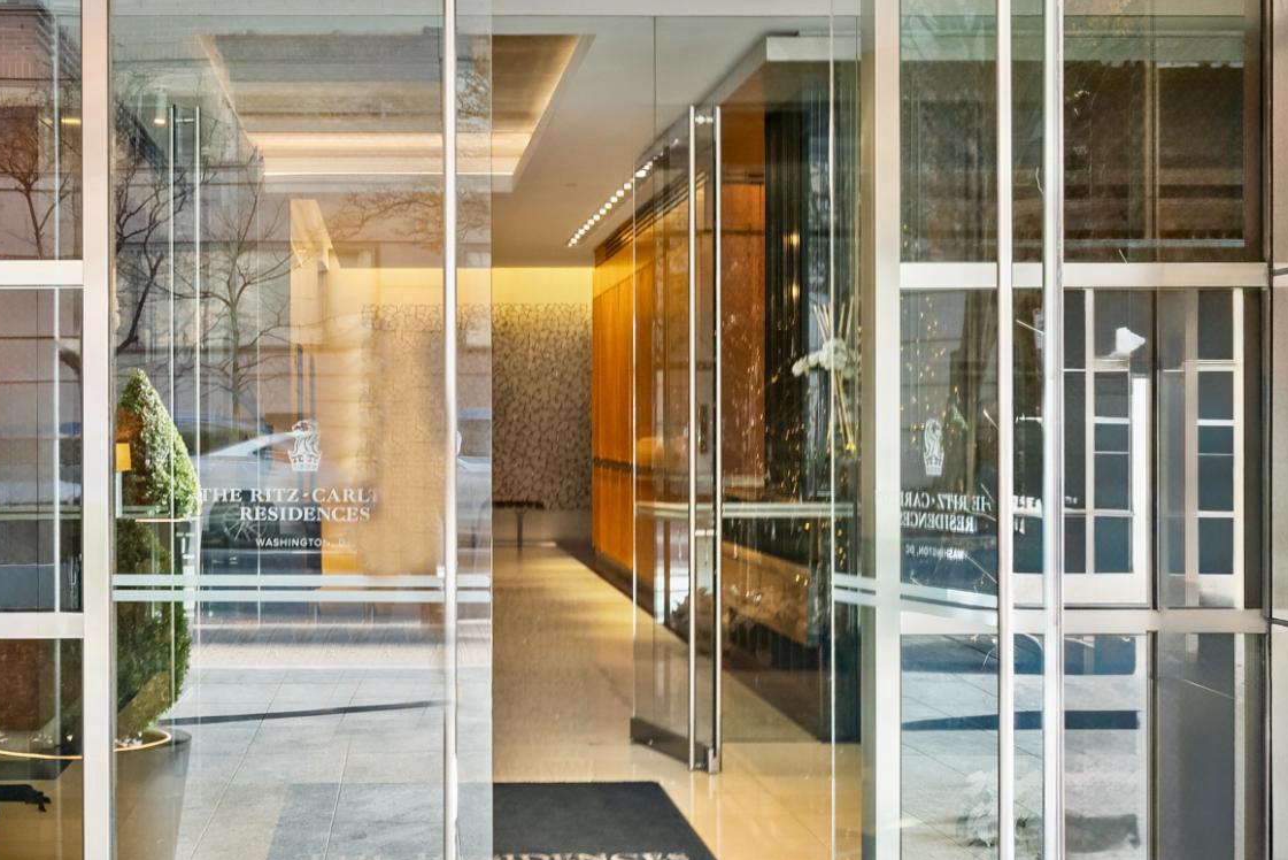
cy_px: 380
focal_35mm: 54
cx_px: 431
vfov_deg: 25.1
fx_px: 1929
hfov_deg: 36.5
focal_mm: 29.5
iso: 800
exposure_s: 1/25
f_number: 8
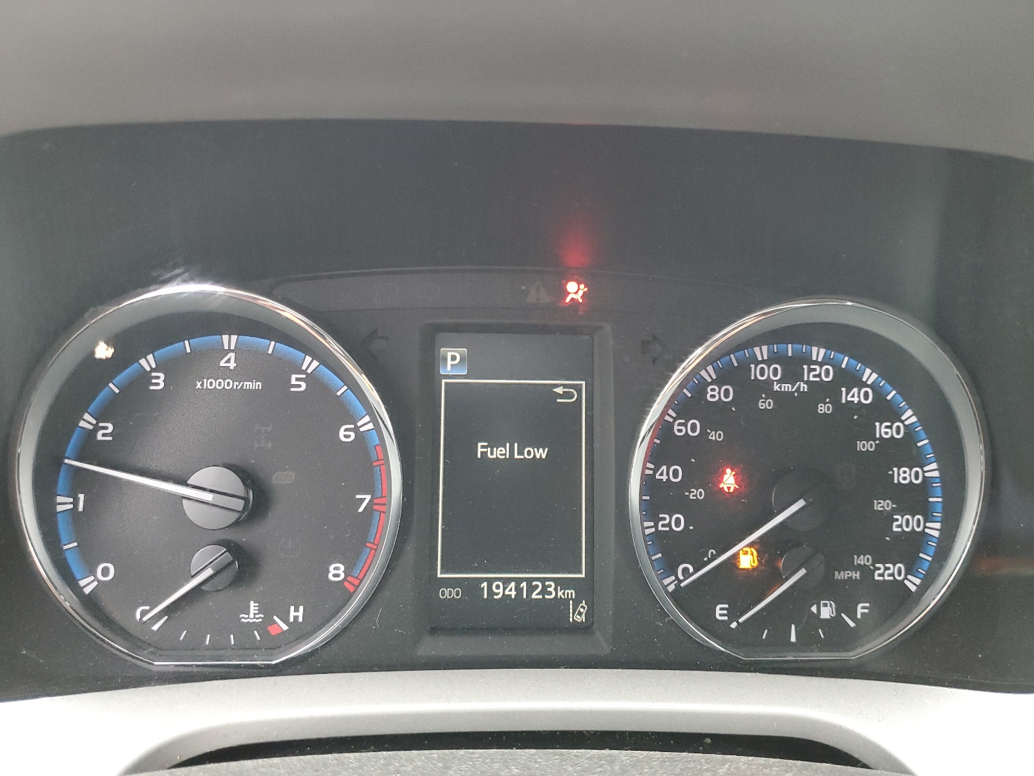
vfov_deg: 53.1
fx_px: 777
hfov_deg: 67.3
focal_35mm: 26
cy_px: 388
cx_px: 517
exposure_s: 1/50
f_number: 1.5
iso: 298
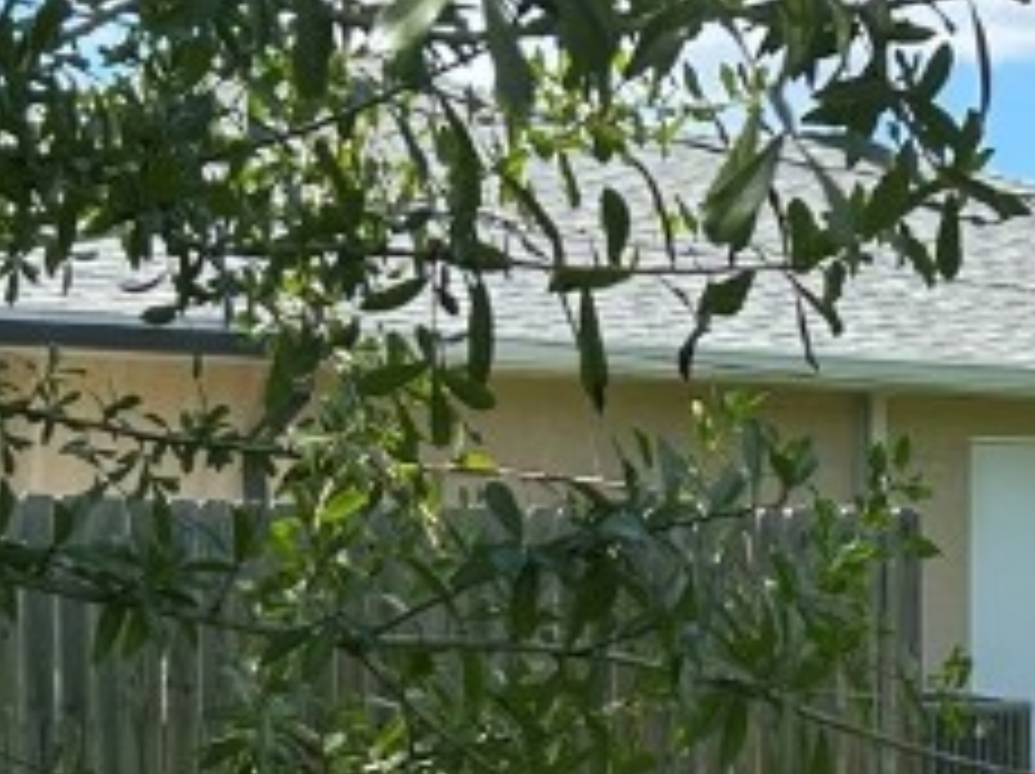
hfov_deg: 16.7
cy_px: 1143
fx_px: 3465
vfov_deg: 12.2
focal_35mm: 116
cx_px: 1004
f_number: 1.5
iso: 50
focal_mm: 5.7
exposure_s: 1/1669
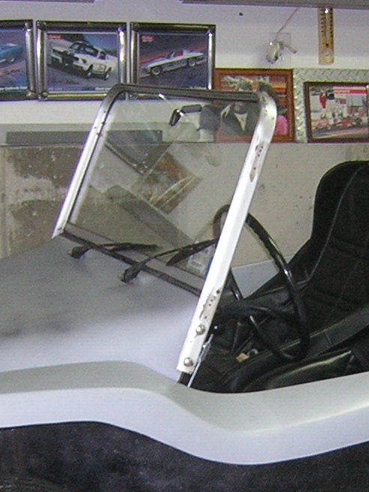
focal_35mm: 88
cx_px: 288
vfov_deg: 21.9
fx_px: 1251
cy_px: 414
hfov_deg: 16.7
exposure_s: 1/60.1
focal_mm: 4.7
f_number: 2.6
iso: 86
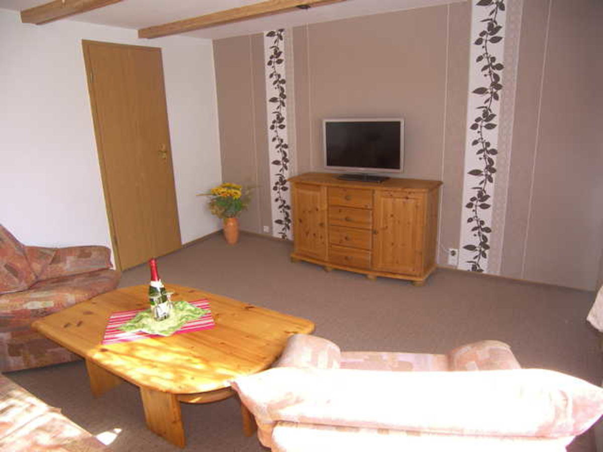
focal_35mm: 24
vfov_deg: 56.8
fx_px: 418
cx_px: 302
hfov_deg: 71.6
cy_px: 226
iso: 50
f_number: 2.8
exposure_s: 1/30
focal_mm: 5
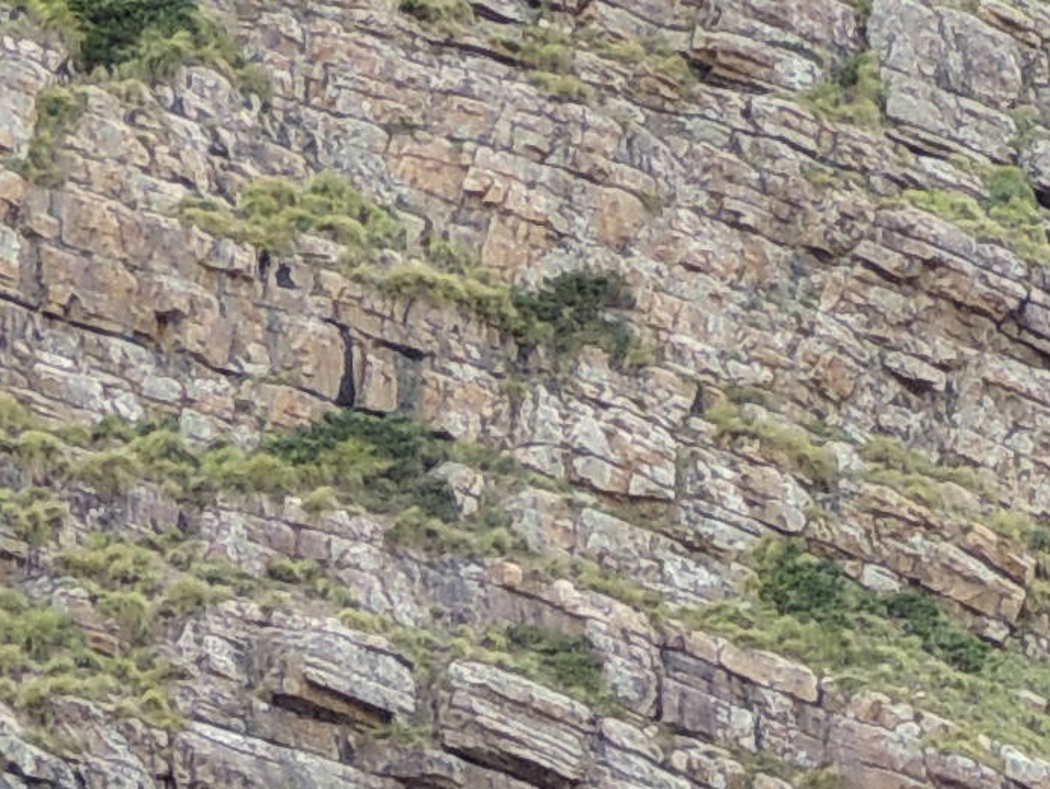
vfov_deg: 2.6
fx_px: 17114
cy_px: 1296
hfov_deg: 3.5
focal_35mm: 564
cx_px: 1729
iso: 100
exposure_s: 1/100
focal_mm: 15.1
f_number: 4
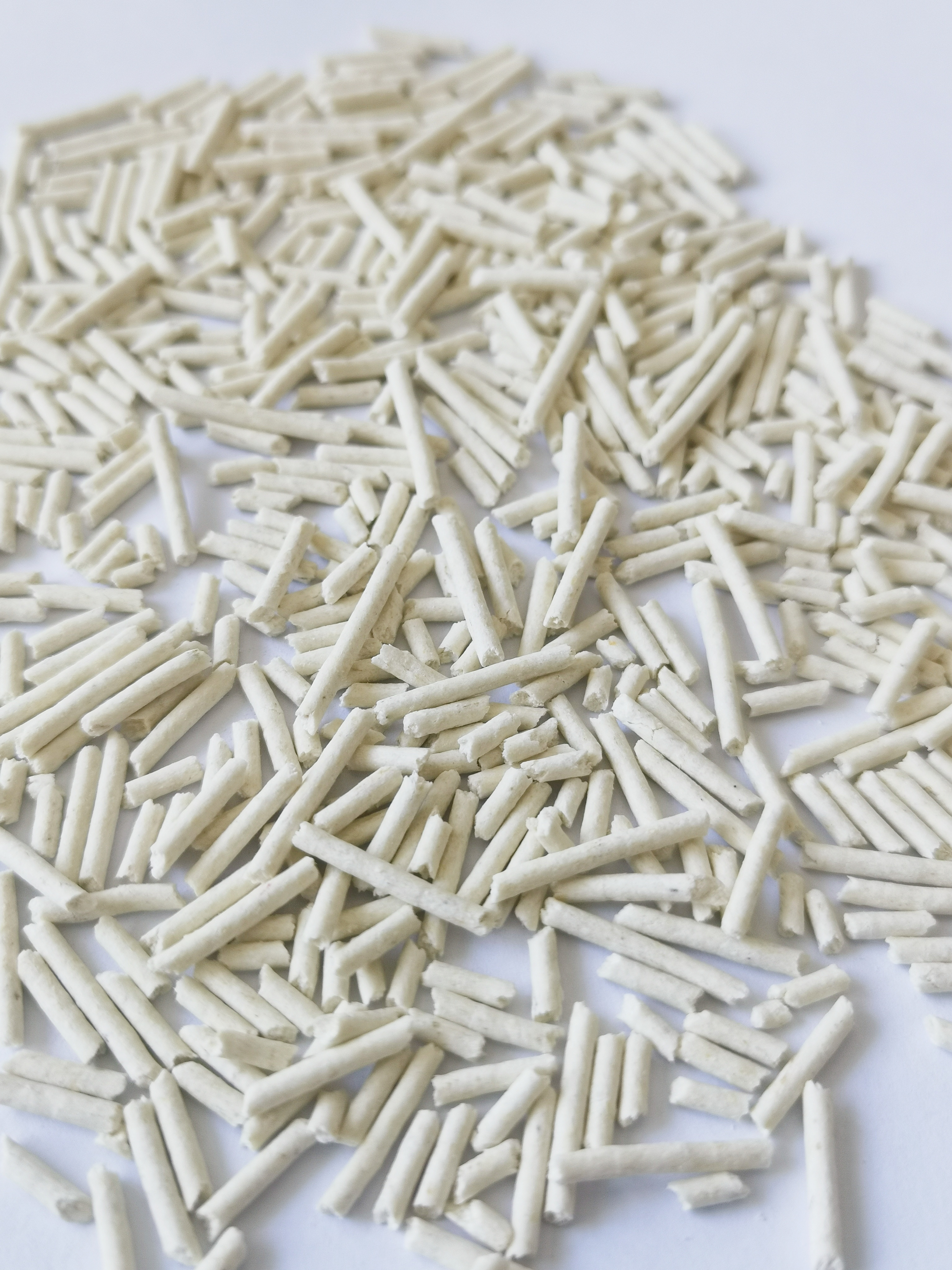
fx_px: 1357
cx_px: 476
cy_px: 635
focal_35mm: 37
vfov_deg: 50.1
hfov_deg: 38.7
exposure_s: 1/100
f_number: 1.9
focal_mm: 6.67
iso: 64
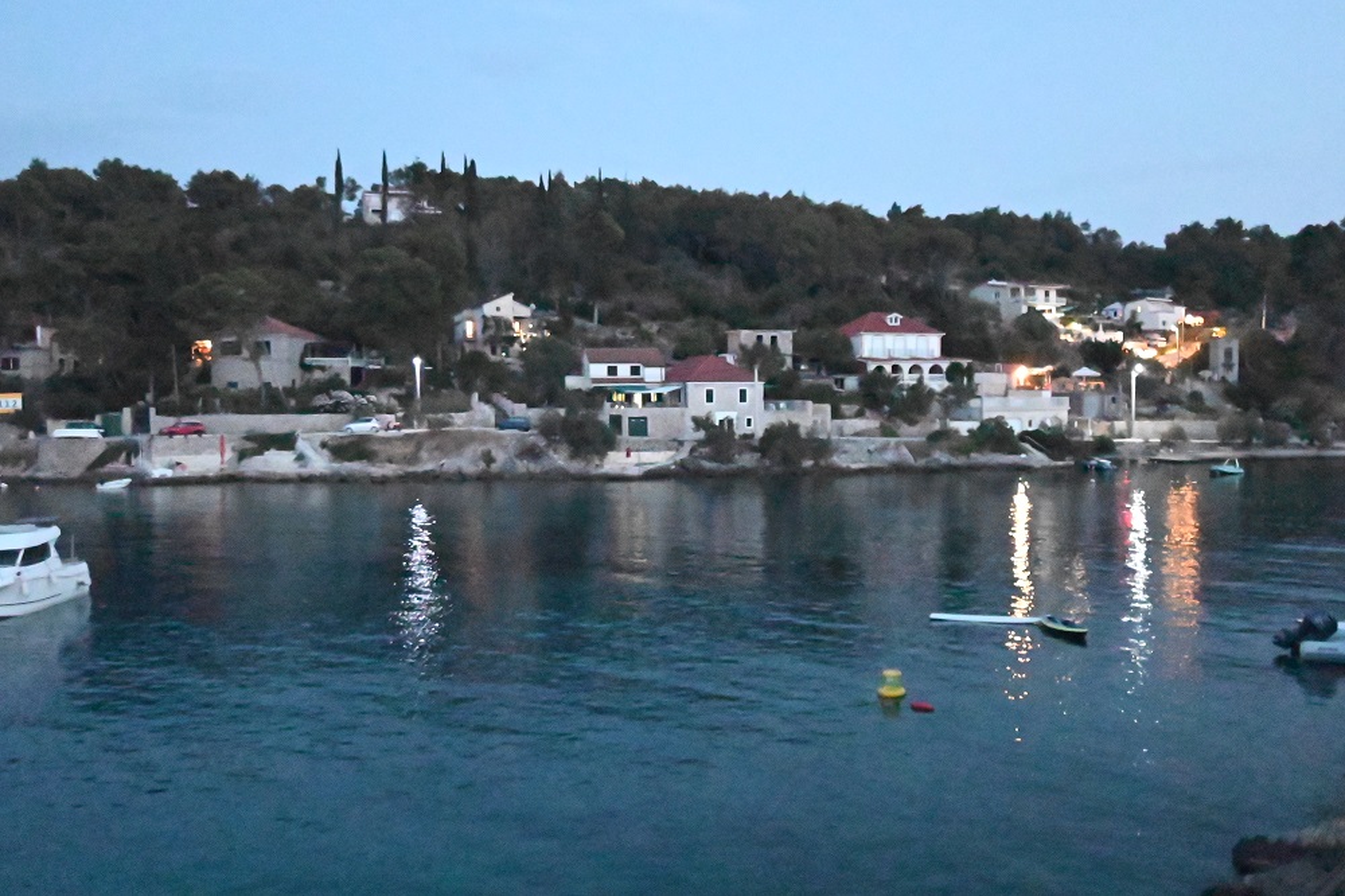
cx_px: 672
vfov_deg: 39.9
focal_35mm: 33
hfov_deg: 57.2
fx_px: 1232
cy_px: 448
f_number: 4
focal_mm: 22
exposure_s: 1/20
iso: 51200
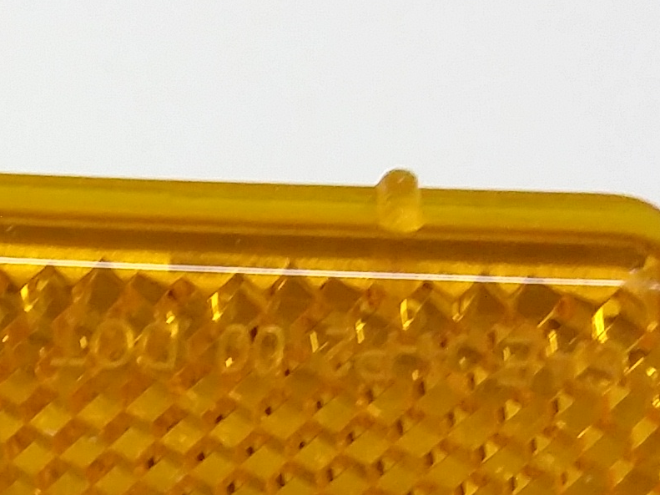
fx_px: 2516
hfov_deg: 13.7
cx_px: -431
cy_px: 492
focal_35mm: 132
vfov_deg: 11.1
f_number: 2.4
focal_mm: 3.4
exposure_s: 1/17
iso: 160
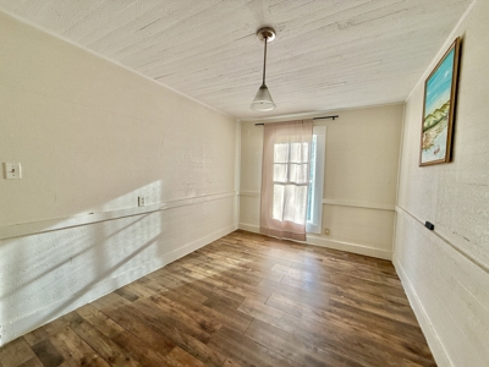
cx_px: 244
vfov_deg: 85.7
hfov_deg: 102.1
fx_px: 198
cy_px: 184
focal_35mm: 14
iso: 64
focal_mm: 2.22
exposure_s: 1/114
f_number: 2.2
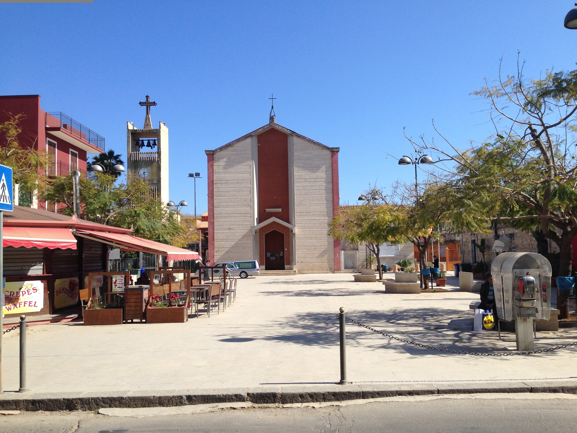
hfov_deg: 55.4
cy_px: 216
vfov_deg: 42.9
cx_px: 288
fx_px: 550
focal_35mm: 33
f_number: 2.4
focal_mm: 4.12
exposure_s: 1/1642
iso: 50
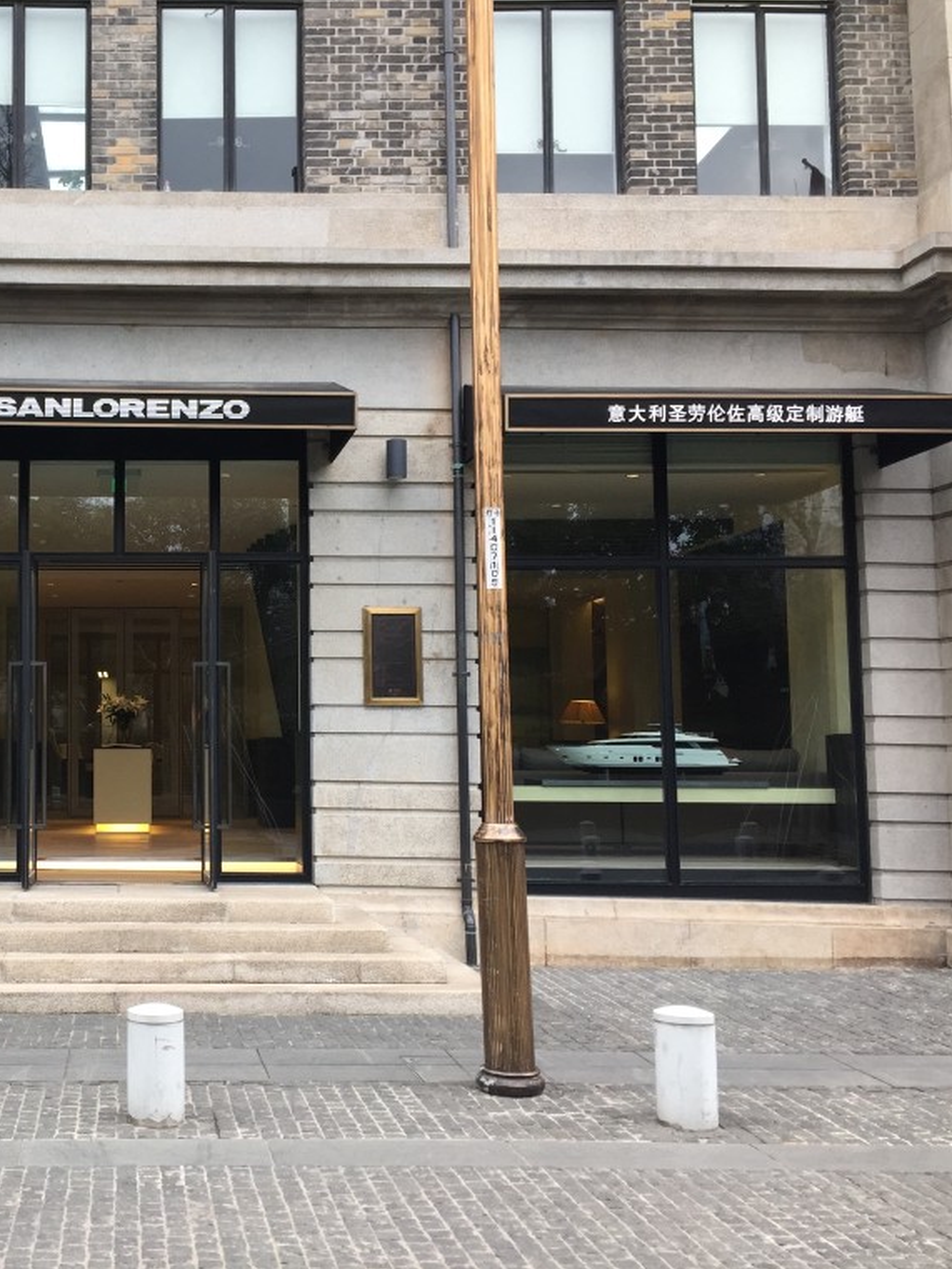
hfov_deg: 35.1
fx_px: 1430
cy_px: 632
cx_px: 127
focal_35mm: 39
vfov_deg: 47.9
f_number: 2.2
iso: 40
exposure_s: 1/120
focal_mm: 4.15
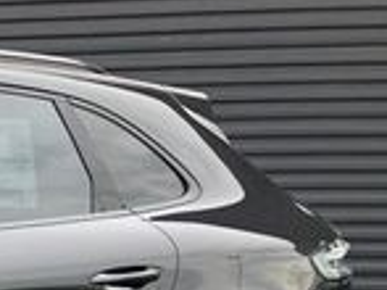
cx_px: -429
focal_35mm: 122
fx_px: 1363
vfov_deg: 11.3
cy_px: 506
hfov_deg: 13.4
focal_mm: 3.99
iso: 32
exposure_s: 1/121
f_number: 1.8
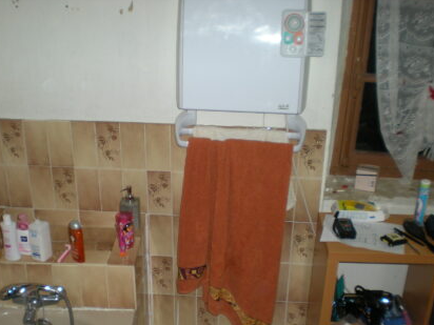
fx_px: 589
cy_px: 199
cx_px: 186
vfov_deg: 30.8
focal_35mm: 47
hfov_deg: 40.3
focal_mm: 6.3
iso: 112
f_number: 3.1
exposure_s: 1/60
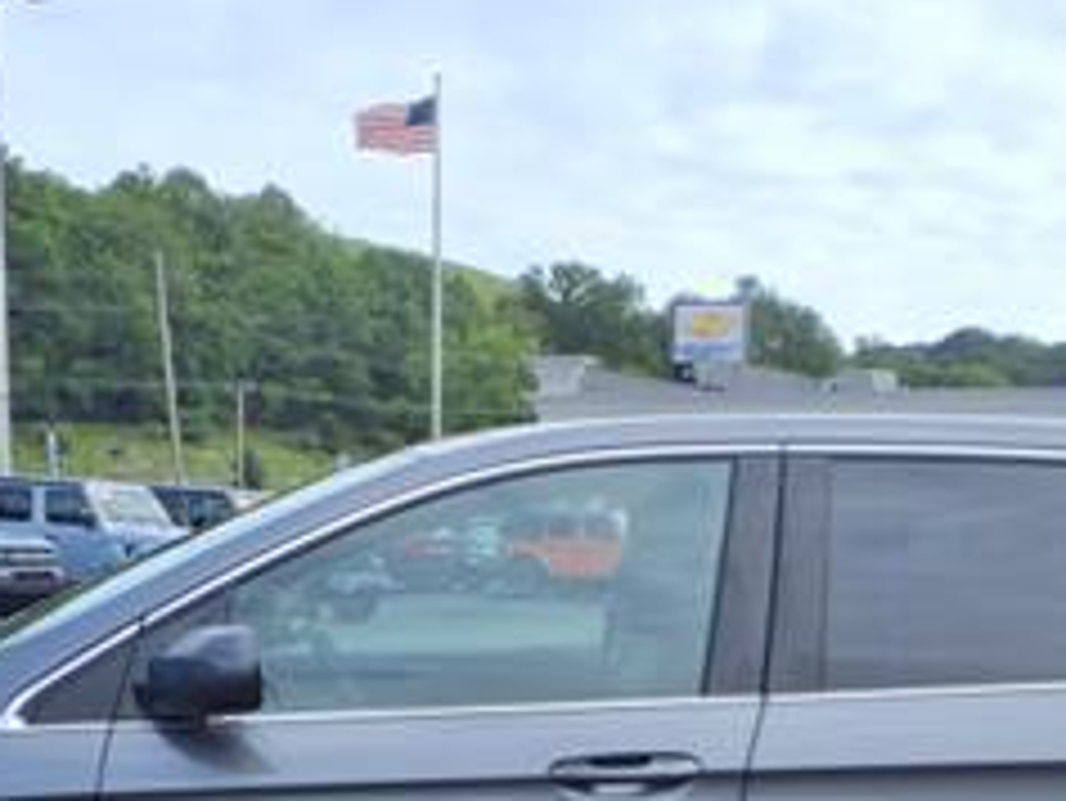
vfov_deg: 19.2
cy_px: 918
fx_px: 2249
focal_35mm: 73
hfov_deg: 26.7
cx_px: 549
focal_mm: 3.58
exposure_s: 1/1667
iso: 40
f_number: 1.9
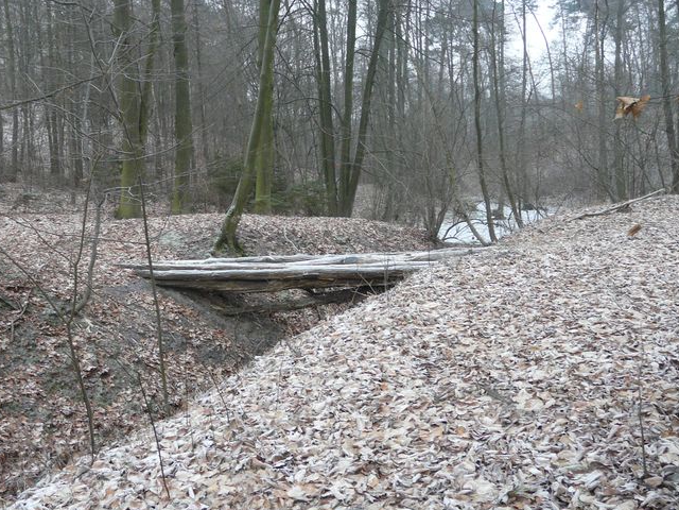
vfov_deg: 40.7
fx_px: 687
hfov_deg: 52.6
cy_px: 232
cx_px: 311
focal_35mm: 35
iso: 160
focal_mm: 4.6
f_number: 2.8
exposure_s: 1/30
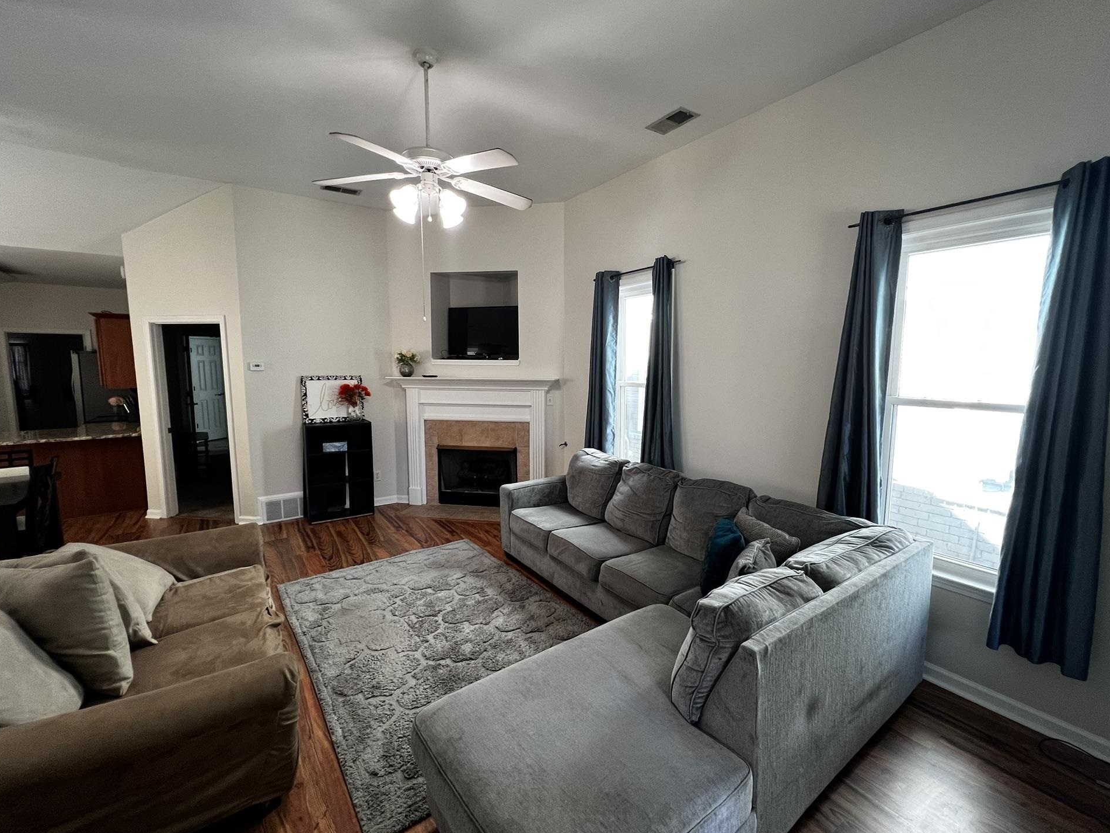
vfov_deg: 85.7
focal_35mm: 14
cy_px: 412
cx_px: 581
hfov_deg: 102.0
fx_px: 449
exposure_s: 1/60
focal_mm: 1.57
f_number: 1.8
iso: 160
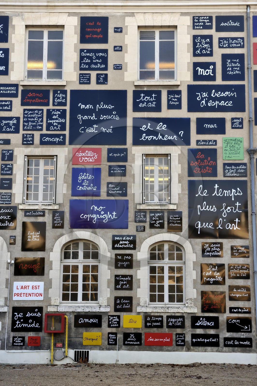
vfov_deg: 34.5
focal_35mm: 58
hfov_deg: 23.3
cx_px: 128
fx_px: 622
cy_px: 193
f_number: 6.3
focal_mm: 58
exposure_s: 1/125
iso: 200
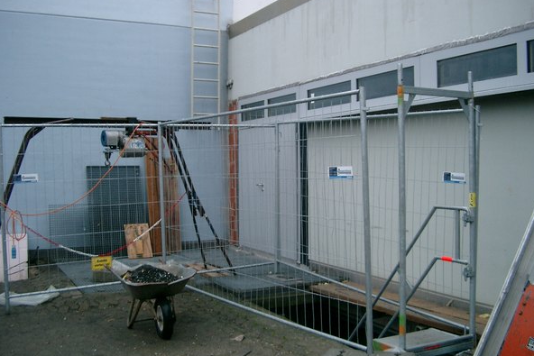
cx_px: 268
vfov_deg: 34.2
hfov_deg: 49.5
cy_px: 178
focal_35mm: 39
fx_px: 579
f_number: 2.6
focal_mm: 7.6
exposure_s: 1/125
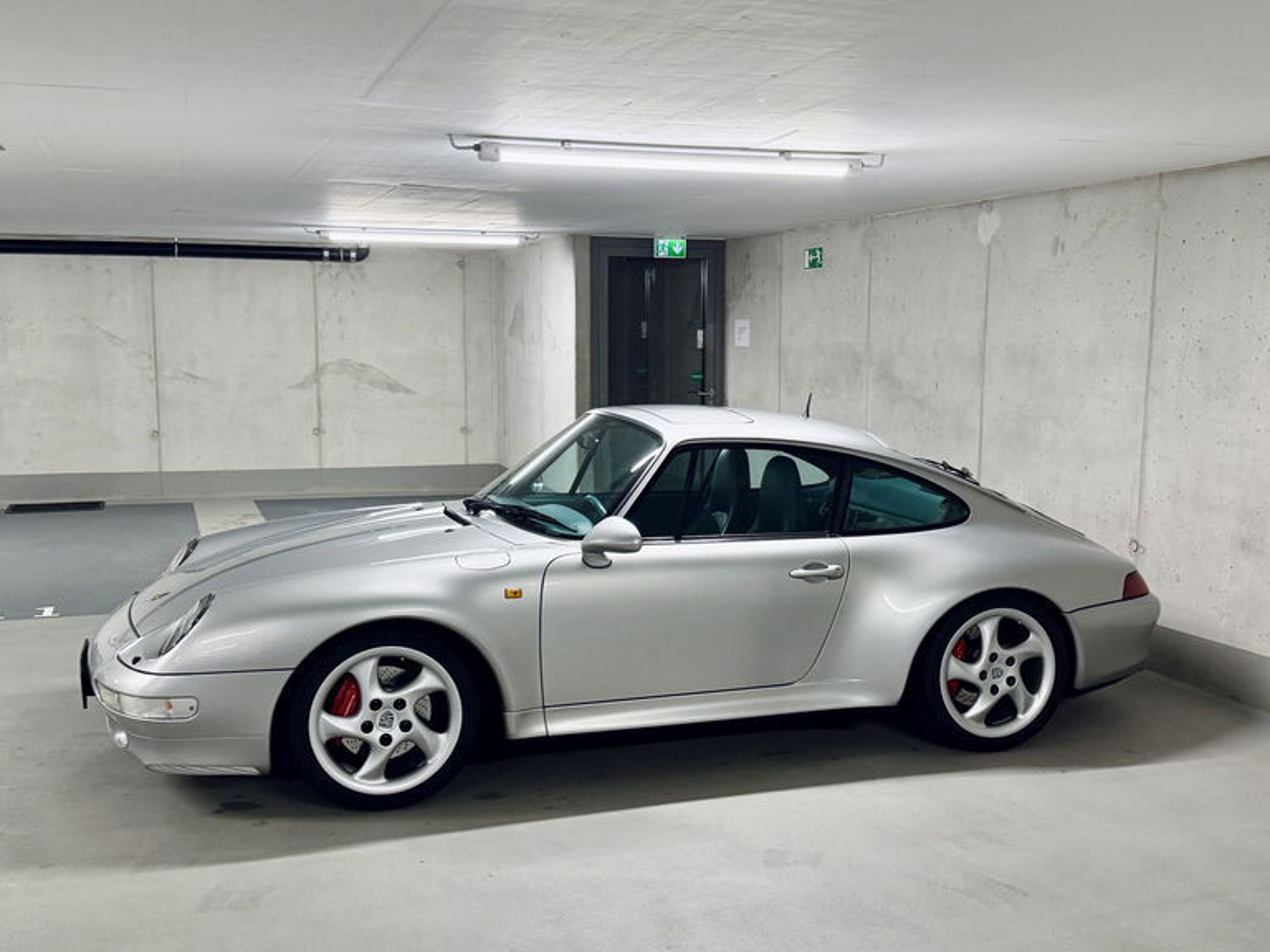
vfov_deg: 56.8
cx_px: 635
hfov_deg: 71.6
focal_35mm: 24
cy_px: 476
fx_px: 881
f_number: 1.78
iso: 250
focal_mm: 6.76
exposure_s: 1/100
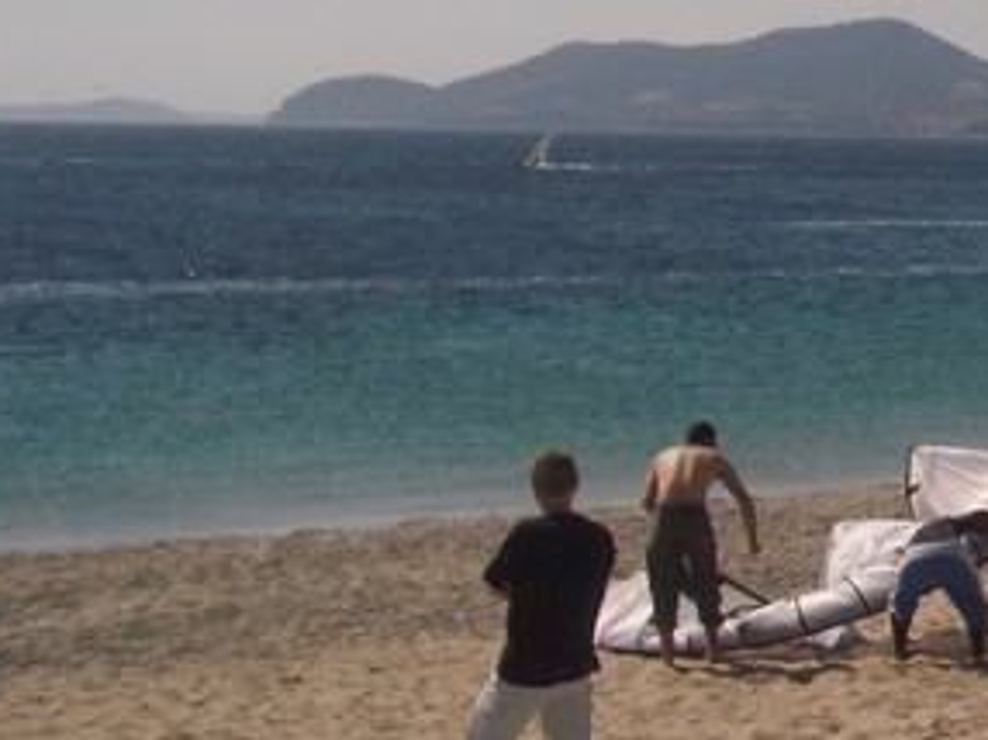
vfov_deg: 15.0
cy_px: 207
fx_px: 2795
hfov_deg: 18.4
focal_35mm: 98
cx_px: 1337
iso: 100
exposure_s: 1/2000
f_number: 4.3
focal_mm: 5.8
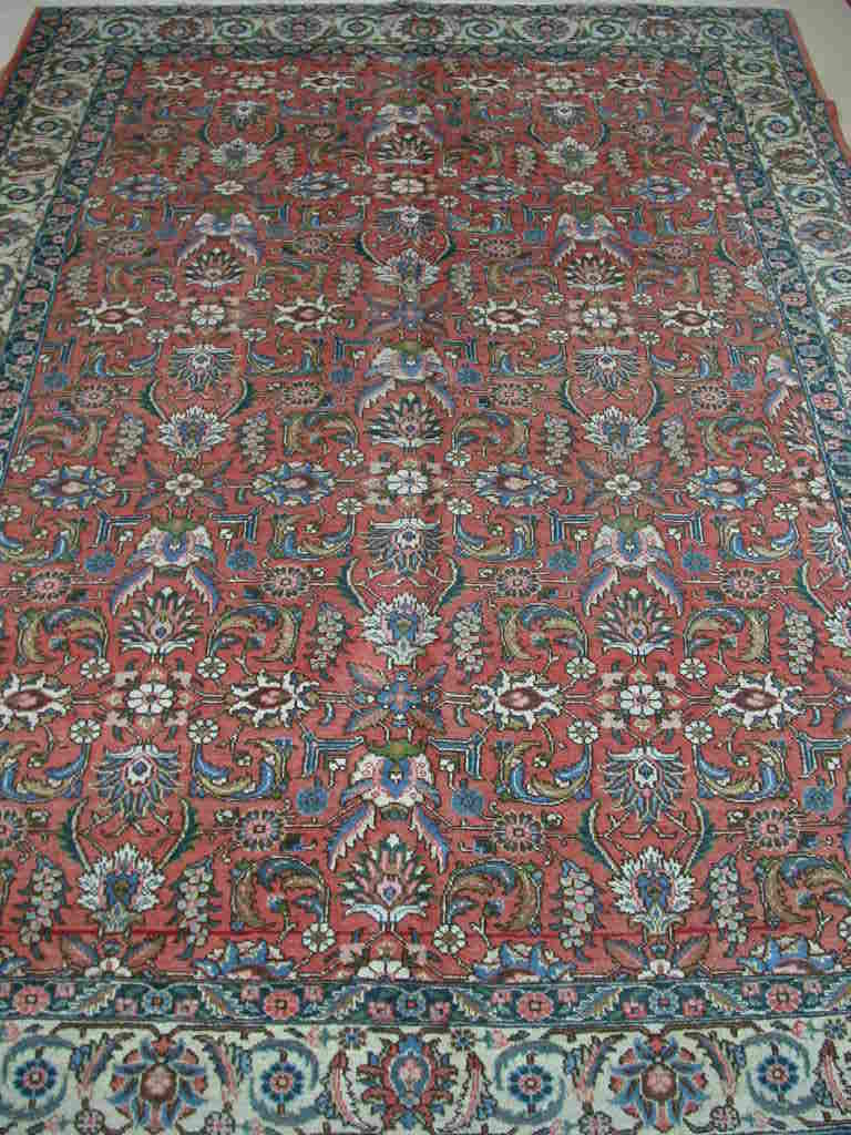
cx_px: 426
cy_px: 568
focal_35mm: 38
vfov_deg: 49.0
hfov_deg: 37.7
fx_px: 1246
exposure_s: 1/30
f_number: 2.6
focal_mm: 7.85
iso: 100
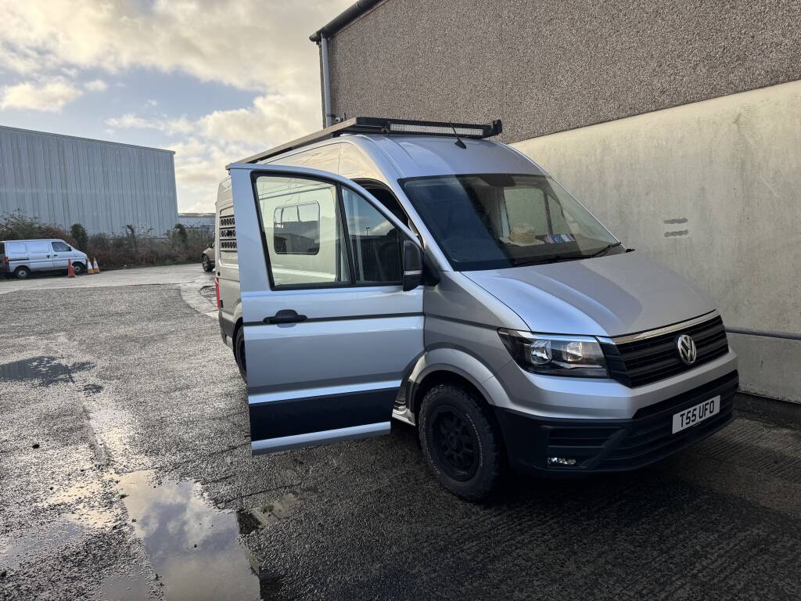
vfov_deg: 56.8
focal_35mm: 24
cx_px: 400
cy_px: 300
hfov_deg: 71.6
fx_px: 555
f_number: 1.78
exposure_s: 1/802
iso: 80
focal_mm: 6.76
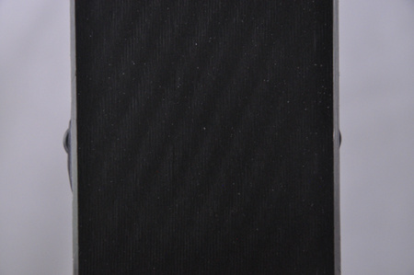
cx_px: 207
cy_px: 138
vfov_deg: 8.7
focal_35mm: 158
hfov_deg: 13.1
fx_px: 1809
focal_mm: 105
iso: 3200
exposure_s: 1/125
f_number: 9.5
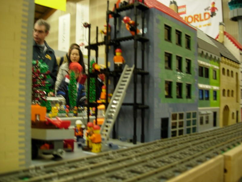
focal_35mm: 38
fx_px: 266
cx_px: 121
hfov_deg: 49.0
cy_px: 91
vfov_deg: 37.7
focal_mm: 7.8
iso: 97
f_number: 2.8
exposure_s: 1/4
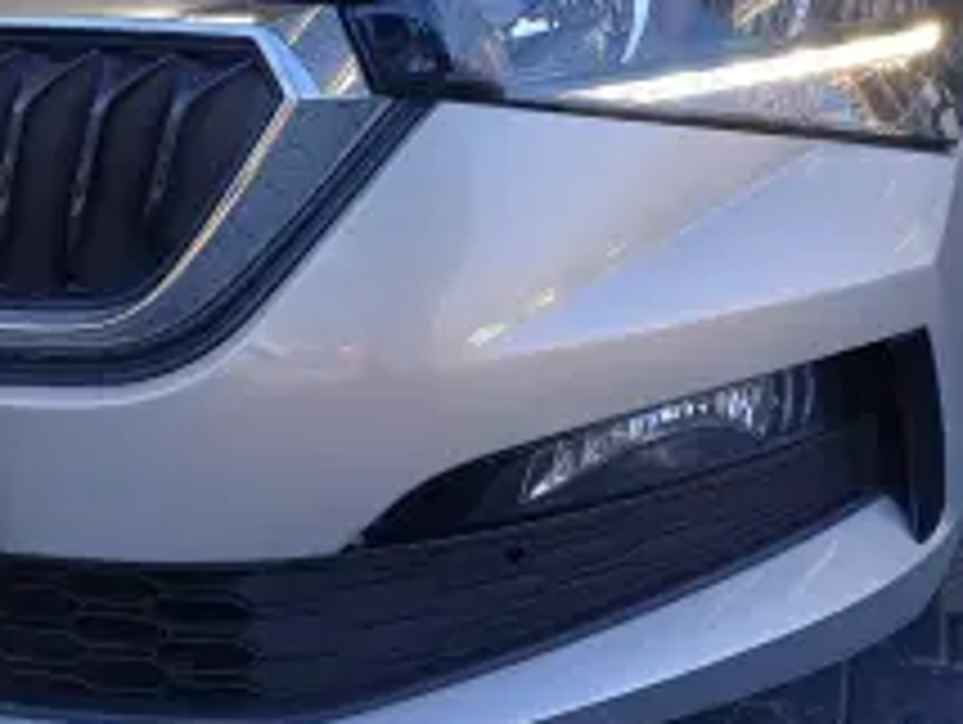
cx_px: 680
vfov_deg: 34.1
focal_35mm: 42
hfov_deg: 43.8
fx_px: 1170
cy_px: 247
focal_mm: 4.65
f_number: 1.8
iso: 50
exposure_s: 1/163
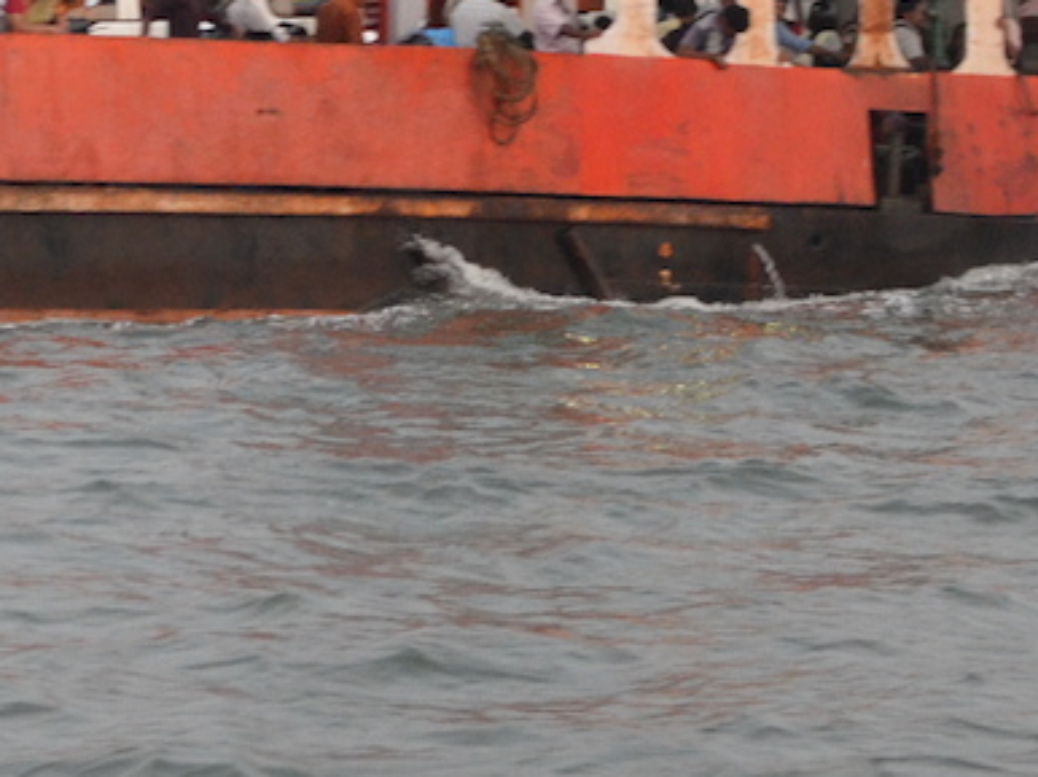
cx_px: -594
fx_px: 5870
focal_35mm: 196
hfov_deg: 9.8
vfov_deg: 7.5
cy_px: -13
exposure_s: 1/80
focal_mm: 35
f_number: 3.2
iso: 2000
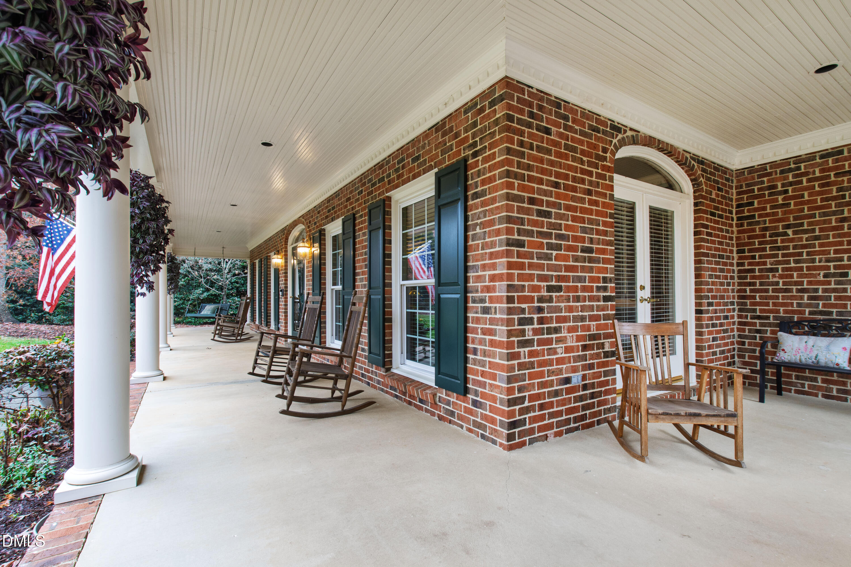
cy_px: 284
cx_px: 426
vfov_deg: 77.3
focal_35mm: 15
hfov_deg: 100.4
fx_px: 355
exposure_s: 1/8
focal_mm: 10
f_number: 8
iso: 100
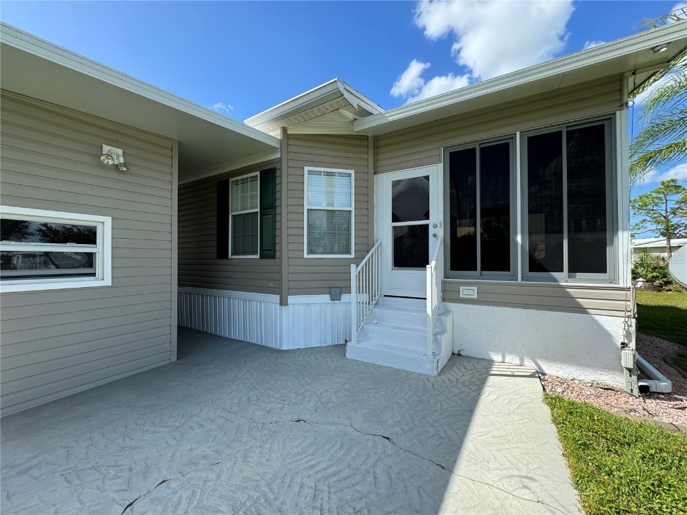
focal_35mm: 14
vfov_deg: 85.7
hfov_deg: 102.1
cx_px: 344
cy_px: 258
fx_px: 278
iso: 50
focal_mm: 2.22
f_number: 2.2
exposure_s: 1/756
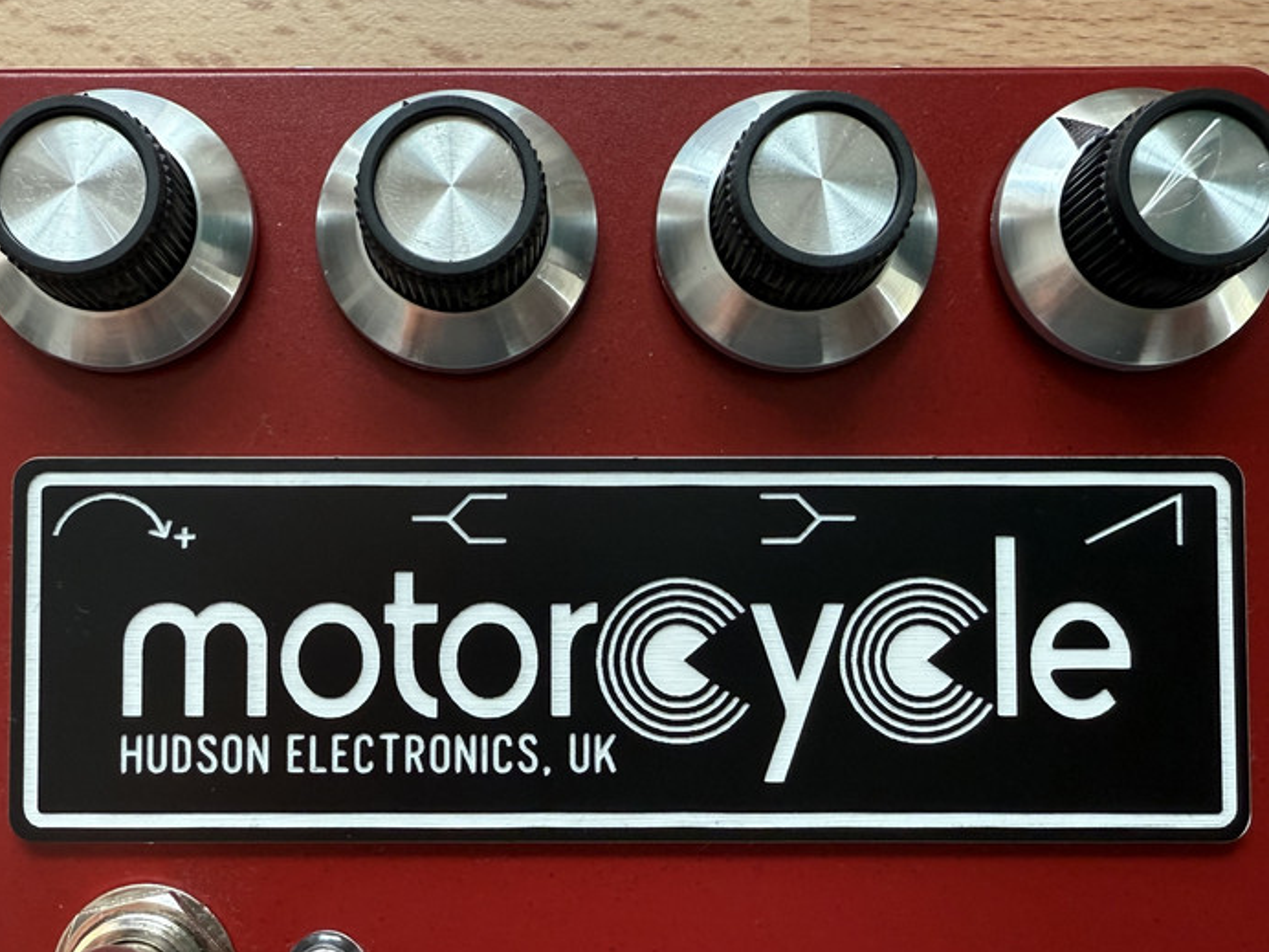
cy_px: 589
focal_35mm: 37
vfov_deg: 38.4
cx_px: 648
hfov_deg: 50.1
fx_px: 1356
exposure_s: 1/99
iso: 200
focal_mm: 2.22
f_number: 2.2
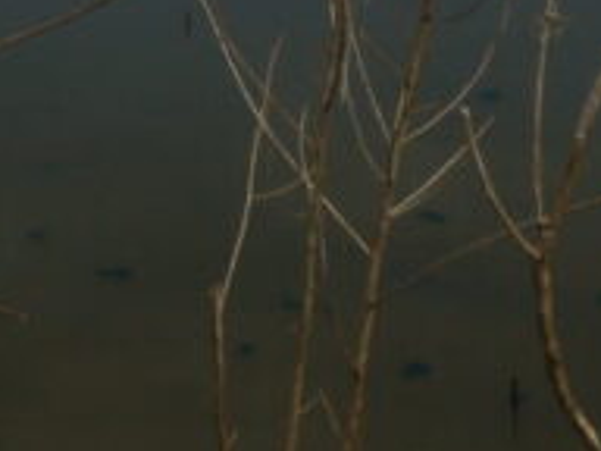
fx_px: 2778
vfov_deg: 8.7
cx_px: -307
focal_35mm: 160
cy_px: -489
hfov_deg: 11.8
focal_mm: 15
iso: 100
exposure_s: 1/160
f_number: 11
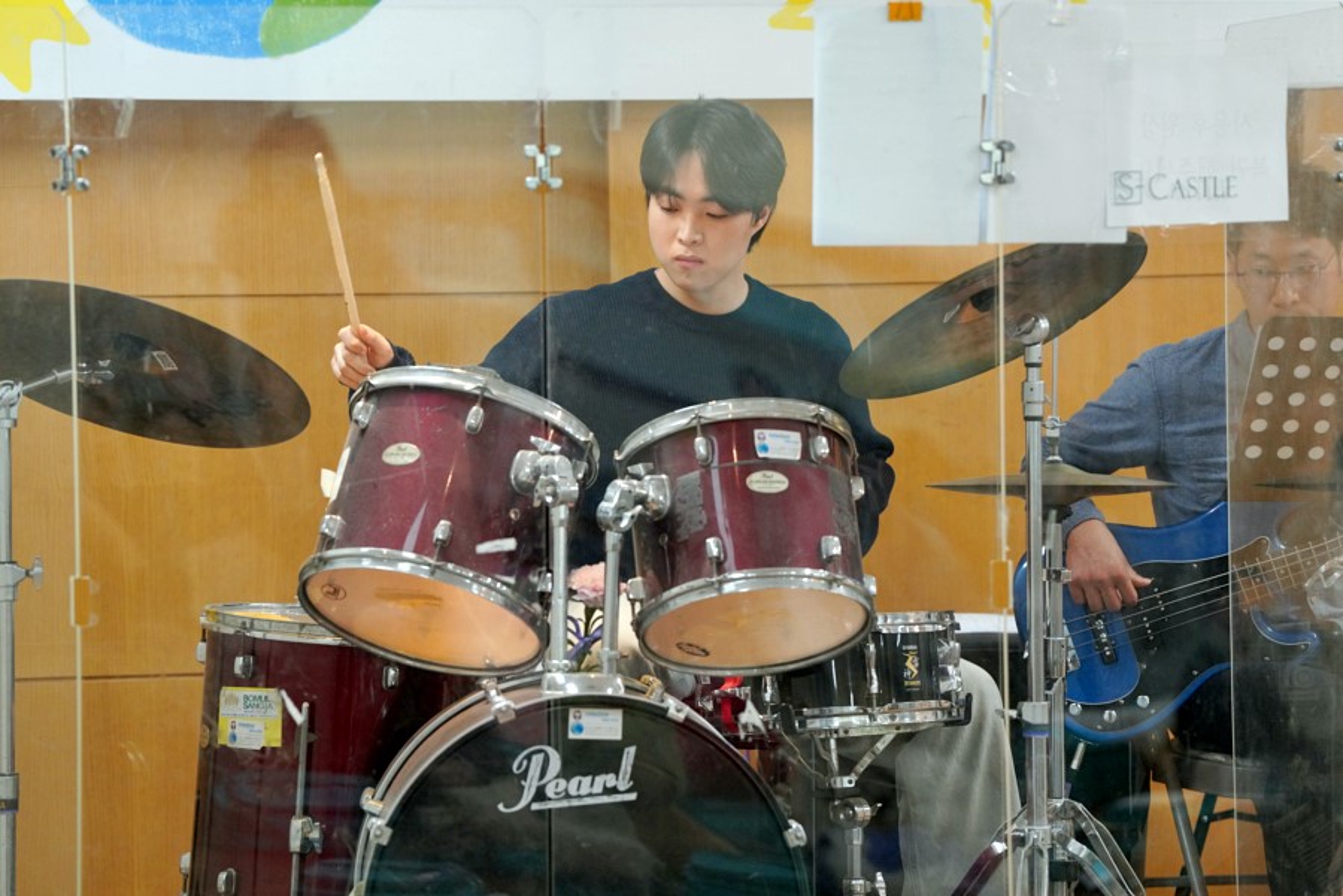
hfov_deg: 12.6
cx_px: 672
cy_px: 448
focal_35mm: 163
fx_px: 6080
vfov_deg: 8.4
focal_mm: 163
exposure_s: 1/200
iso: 2500
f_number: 4
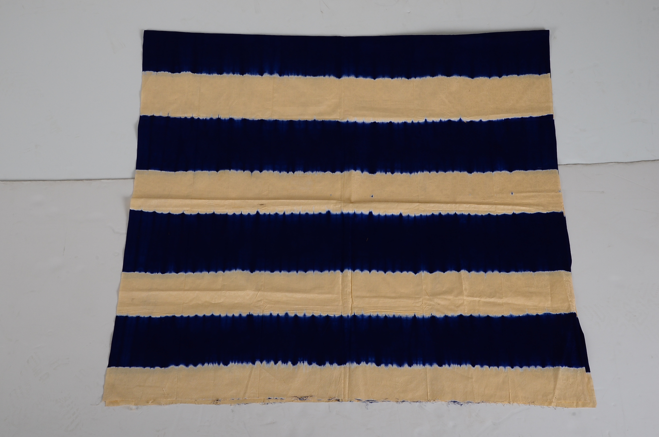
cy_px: 218
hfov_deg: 37.9
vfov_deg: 25.6
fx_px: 959
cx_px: 330
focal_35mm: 52
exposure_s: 1/160
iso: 320
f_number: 16
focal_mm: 35
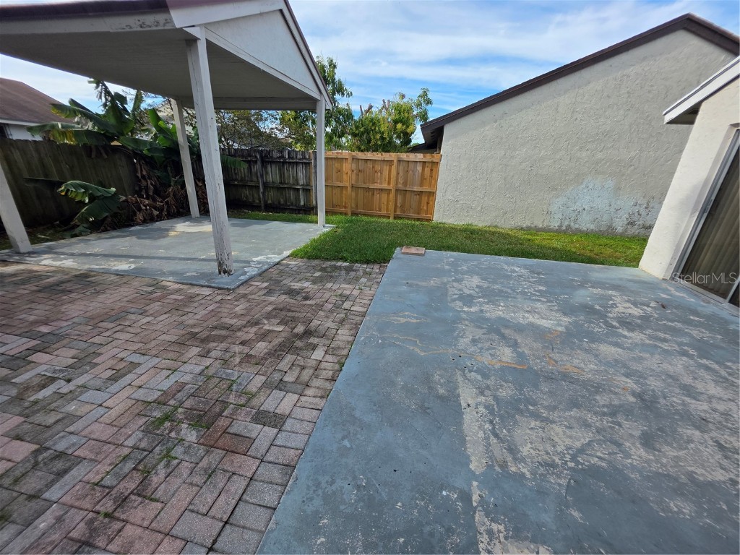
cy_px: 278
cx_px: 370
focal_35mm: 13
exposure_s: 1/1365
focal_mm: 2.2
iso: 40
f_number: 1.9
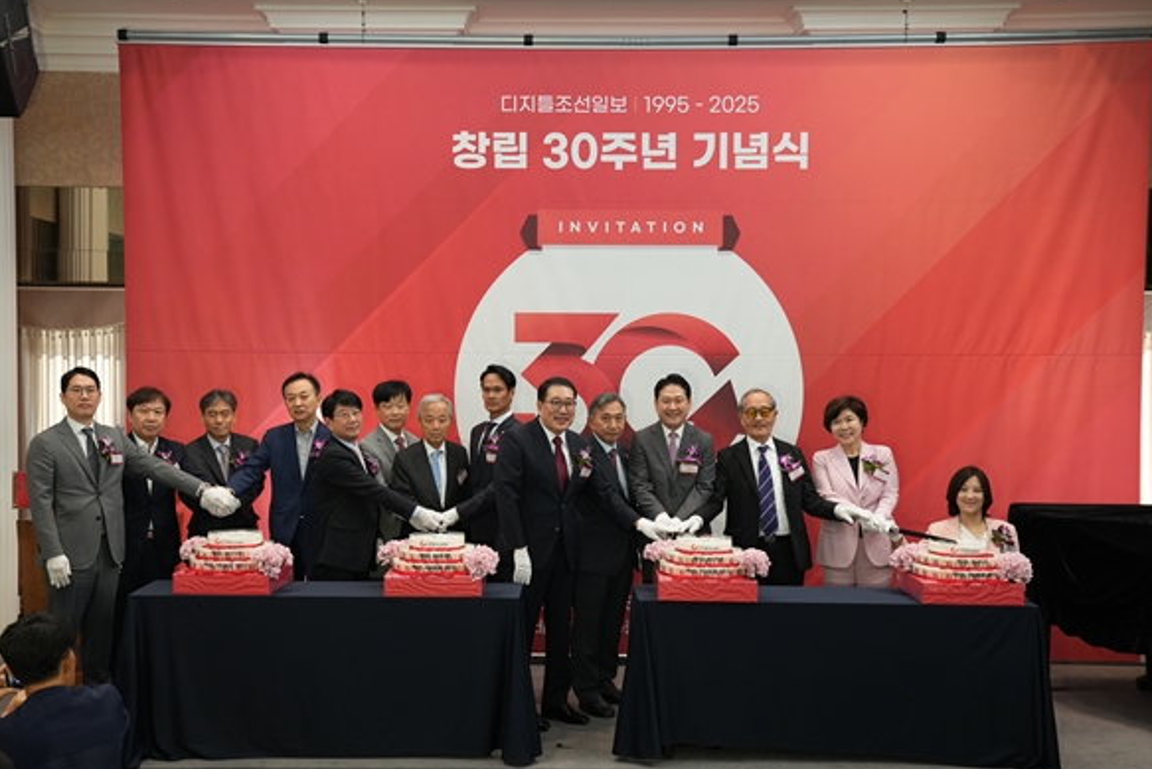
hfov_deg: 43.6
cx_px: 535
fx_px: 1440
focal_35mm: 45
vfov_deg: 29.9
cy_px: 396
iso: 2000
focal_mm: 41
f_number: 4
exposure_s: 1/50
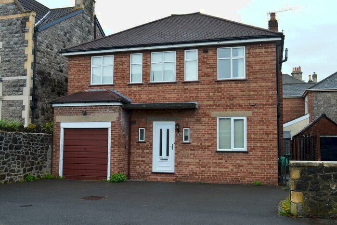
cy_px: 112
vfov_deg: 35.5
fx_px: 351
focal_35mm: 38
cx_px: 168
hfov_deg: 51.3
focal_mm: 25
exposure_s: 1/250
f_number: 10
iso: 400
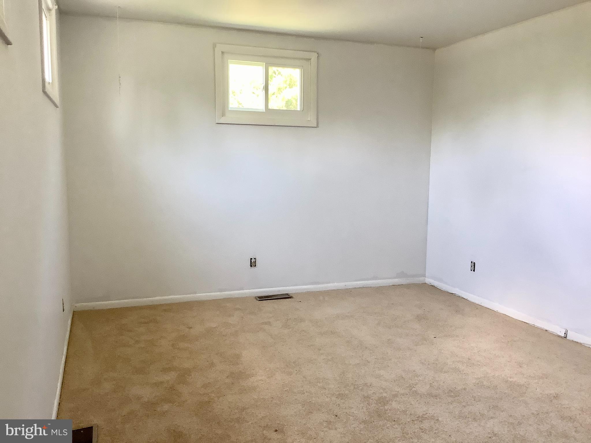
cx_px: 296
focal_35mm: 31
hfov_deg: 58.4
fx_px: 529
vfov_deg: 45.4
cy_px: 222
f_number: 2.4
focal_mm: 3.3
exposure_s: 1/50
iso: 125
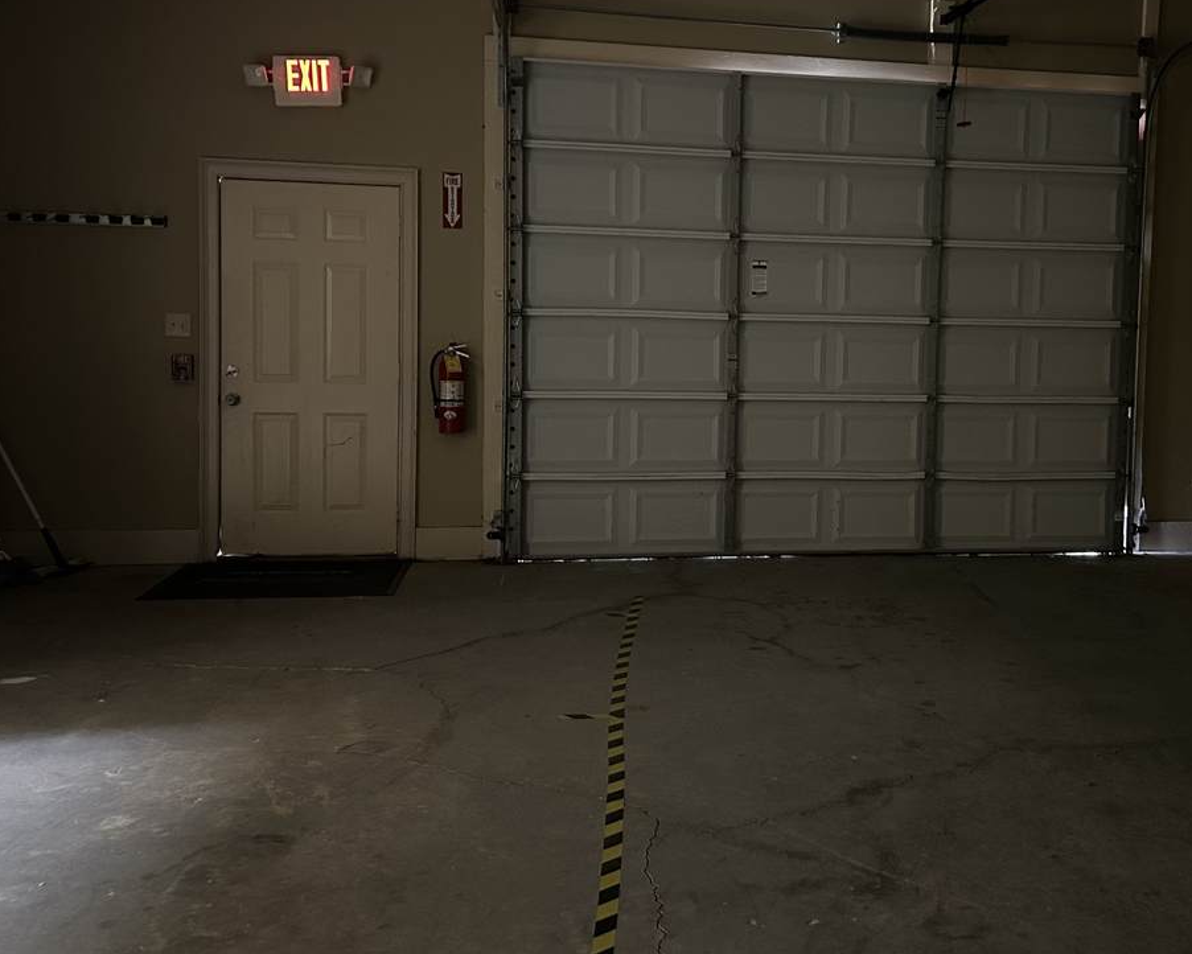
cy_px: 385
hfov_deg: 49.4
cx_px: 798
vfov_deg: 41.0
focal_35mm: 36
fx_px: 1270
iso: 1000
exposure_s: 1/20
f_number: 1.5
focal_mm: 5.7
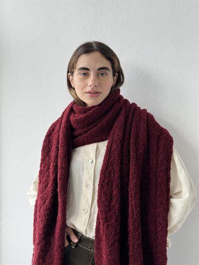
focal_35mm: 48
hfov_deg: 30.3
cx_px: 100
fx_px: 368
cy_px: 132
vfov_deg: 39.6
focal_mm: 6.76
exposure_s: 1/202
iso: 64
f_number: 1.78
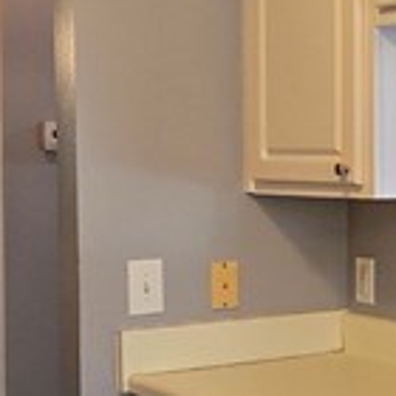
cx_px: 529
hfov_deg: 19.0
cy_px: 235
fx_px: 1087
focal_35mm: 84
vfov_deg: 20.6
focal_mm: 2.2
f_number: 2.2
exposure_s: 1/60
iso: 250
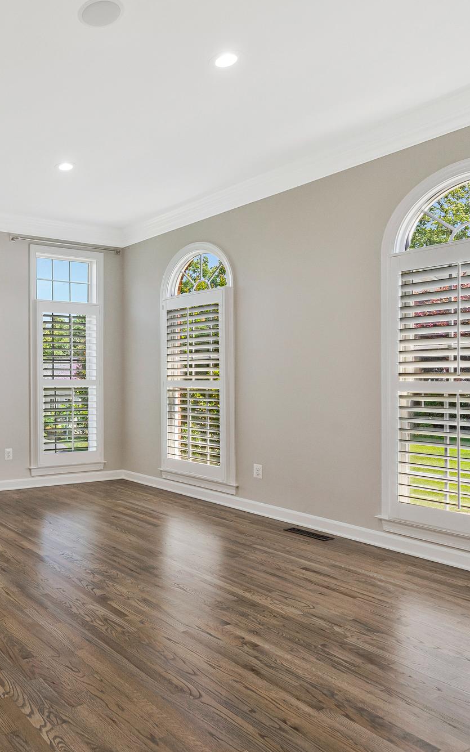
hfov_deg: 42.7
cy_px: 373
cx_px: 4
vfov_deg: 72.5
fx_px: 512
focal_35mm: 25
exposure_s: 1/80
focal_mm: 16
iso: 1250
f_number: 7.1
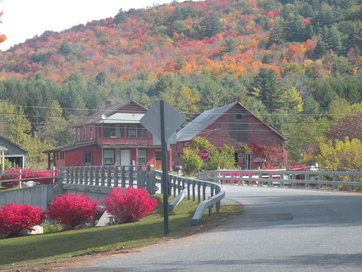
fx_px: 1349
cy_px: 136
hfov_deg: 15.3
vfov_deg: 11.5
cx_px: 181
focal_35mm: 129
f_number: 5.6
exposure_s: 1/134
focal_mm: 22.9
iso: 64
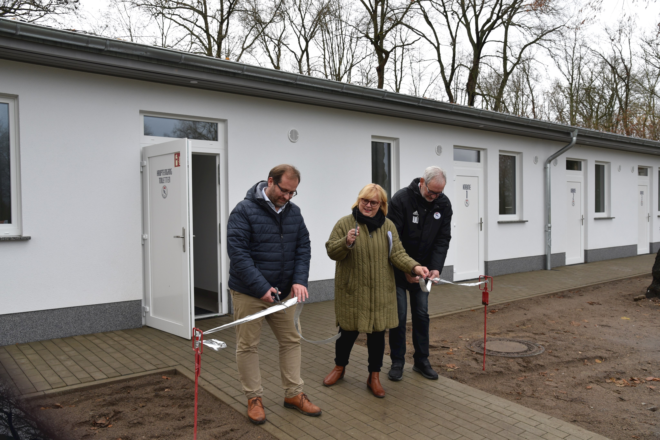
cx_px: 330
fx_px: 550
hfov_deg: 61.9
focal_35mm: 30
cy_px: 220
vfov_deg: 43.6
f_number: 6.3
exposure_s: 1/160
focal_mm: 30
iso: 400
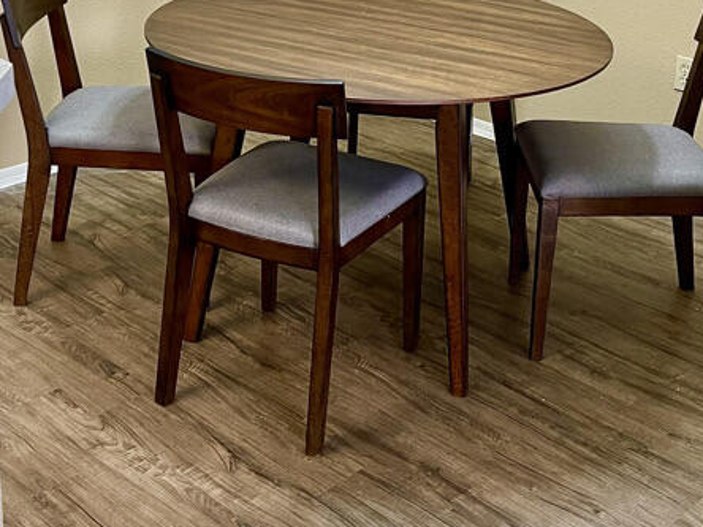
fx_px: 1219
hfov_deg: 32.2
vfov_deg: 23.6
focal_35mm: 60
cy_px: 32
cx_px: 342
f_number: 1.6
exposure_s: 1/60
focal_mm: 5.1
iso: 160
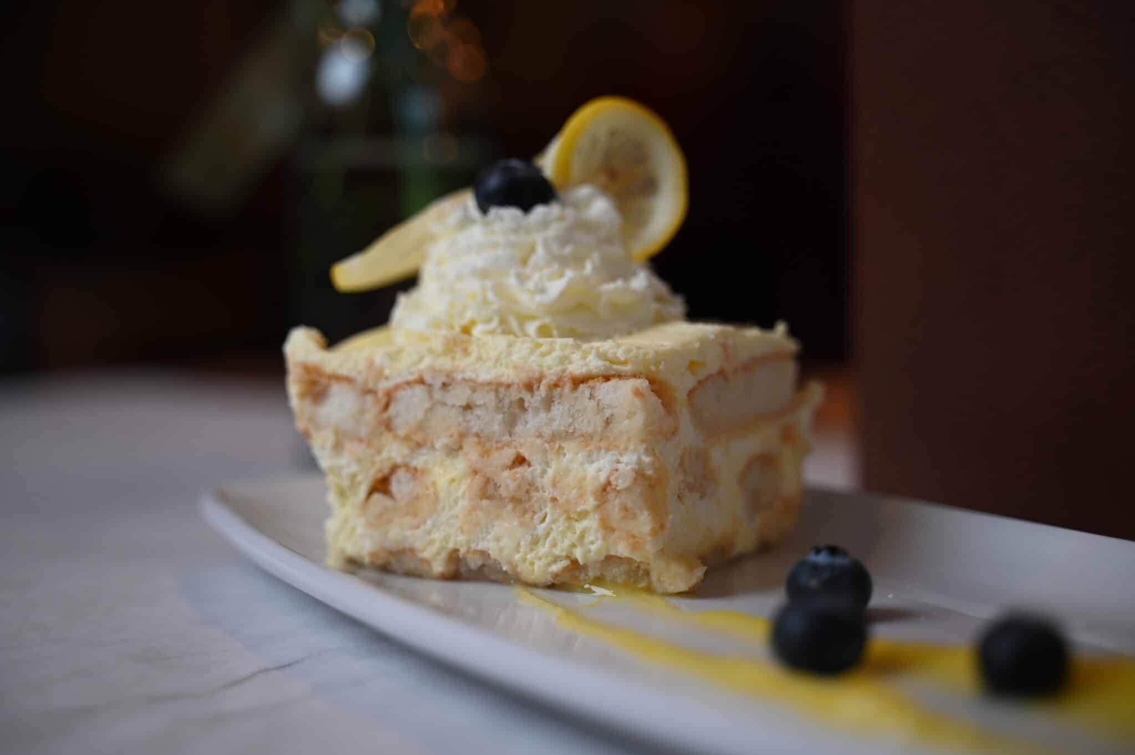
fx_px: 1859
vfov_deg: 23.0
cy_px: 378
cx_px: 568
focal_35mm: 59
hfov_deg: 34.0
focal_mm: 59
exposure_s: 1/100
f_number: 2.8
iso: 250
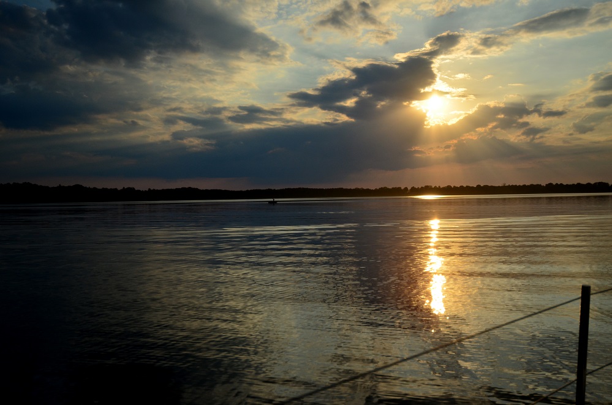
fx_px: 611
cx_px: 306
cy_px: 202
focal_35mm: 36
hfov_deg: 53.2
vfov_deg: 36.7
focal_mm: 24
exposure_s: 1/8000
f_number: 4
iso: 320
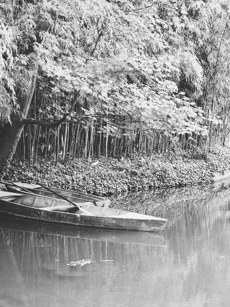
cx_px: 101
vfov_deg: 23.0
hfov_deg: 17.4
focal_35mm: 85
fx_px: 753
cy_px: 115
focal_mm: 35
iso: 160
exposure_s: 1/320
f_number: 1.4
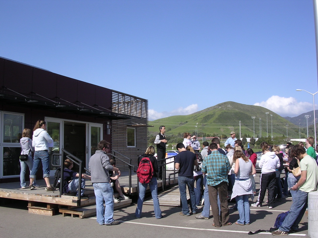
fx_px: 349
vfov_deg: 37.7
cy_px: 119
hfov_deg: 49.0
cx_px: 159
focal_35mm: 38
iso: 100
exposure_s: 1/322
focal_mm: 5.8
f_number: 5.6
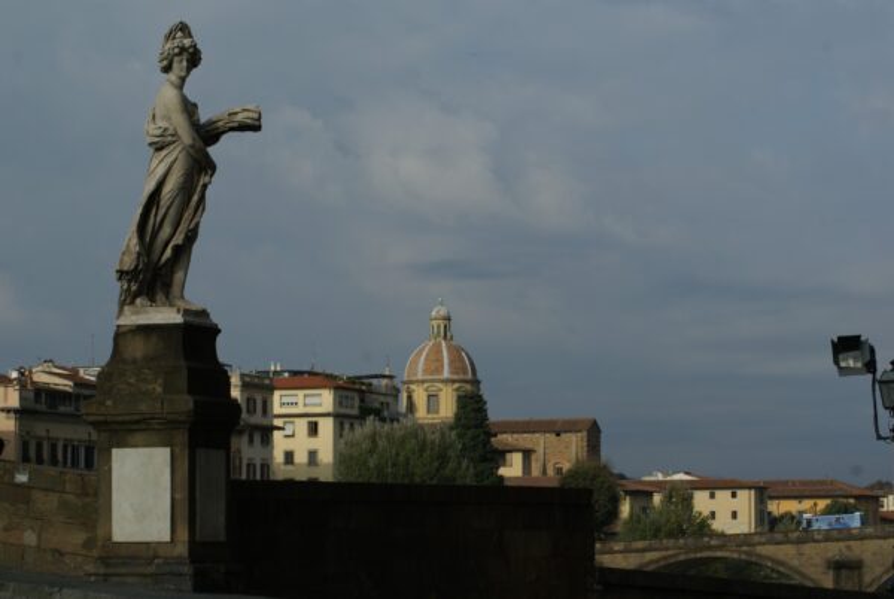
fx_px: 2611
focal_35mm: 105
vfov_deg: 13.1
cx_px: 447
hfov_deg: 19.4
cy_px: 300
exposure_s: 1/250
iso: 100
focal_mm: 70
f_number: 11
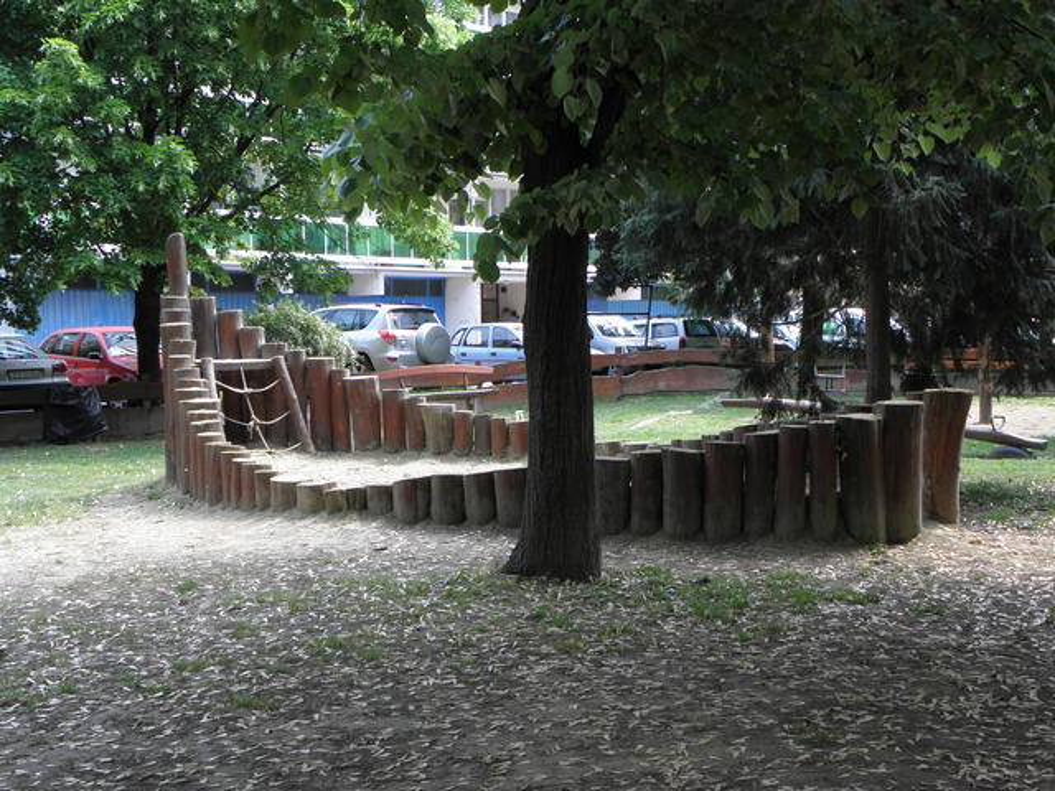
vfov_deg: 25.7
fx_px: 1737
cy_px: 396
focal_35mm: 57
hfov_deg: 33.8
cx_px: 528
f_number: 3.6
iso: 64
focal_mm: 10.29
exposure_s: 1/60
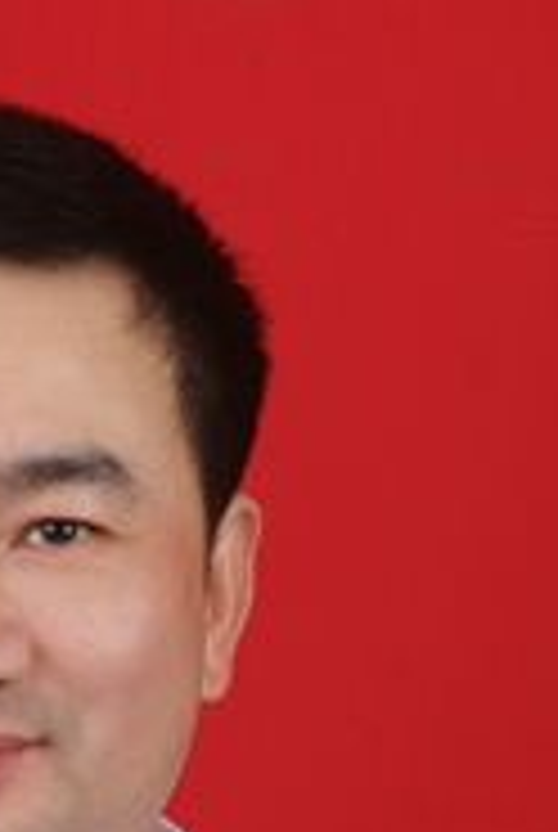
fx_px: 6879
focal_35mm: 297
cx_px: -56
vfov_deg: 6.9
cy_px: 881
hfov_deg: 4.6
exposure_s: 1/90
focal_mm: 86
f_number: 16
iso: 100
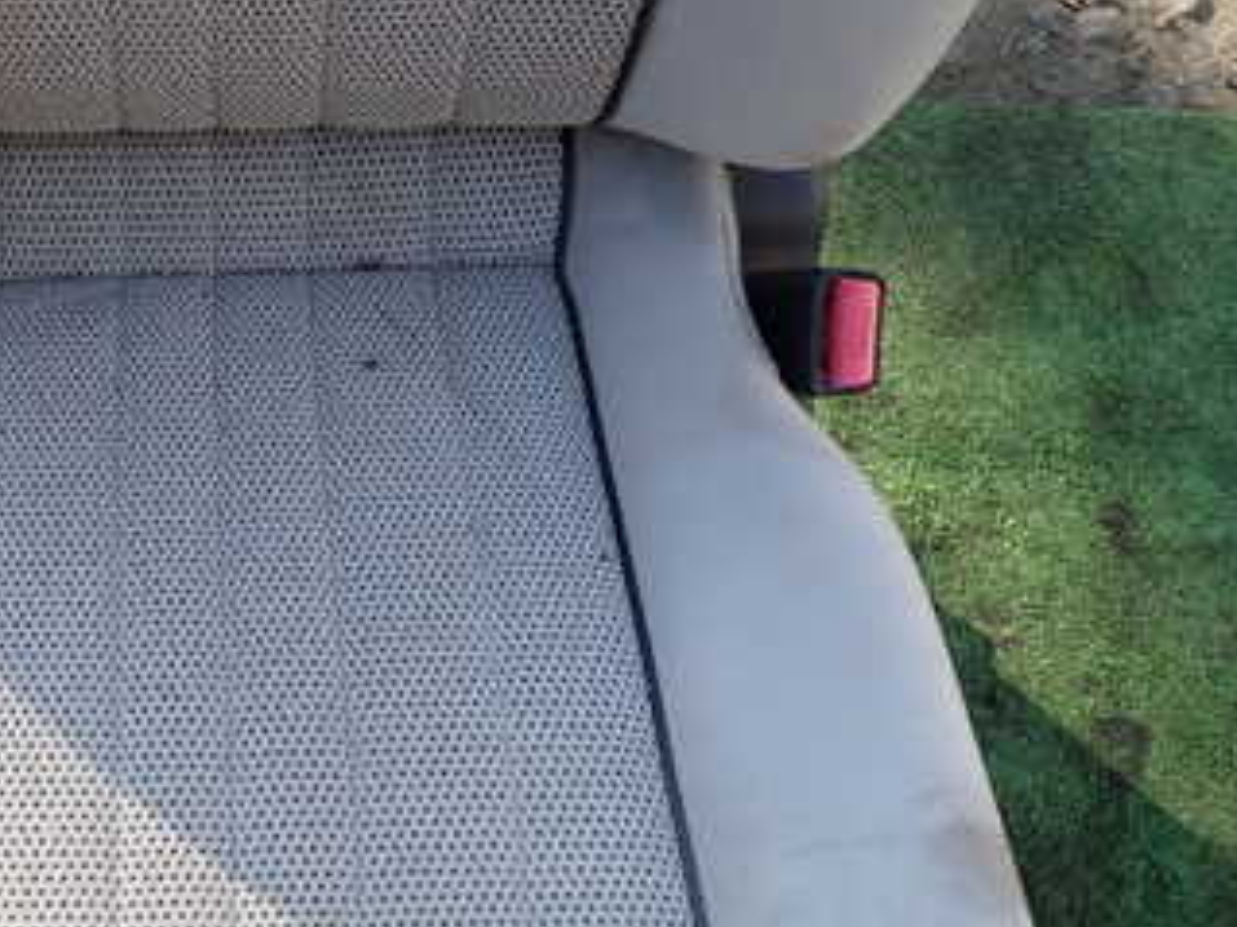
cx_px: 206
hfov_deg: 38.5
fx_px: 1679
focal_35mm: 47
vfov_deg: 30.4
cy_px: 683
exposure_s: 1/320
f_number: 2.8
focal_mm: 4.5
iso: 100
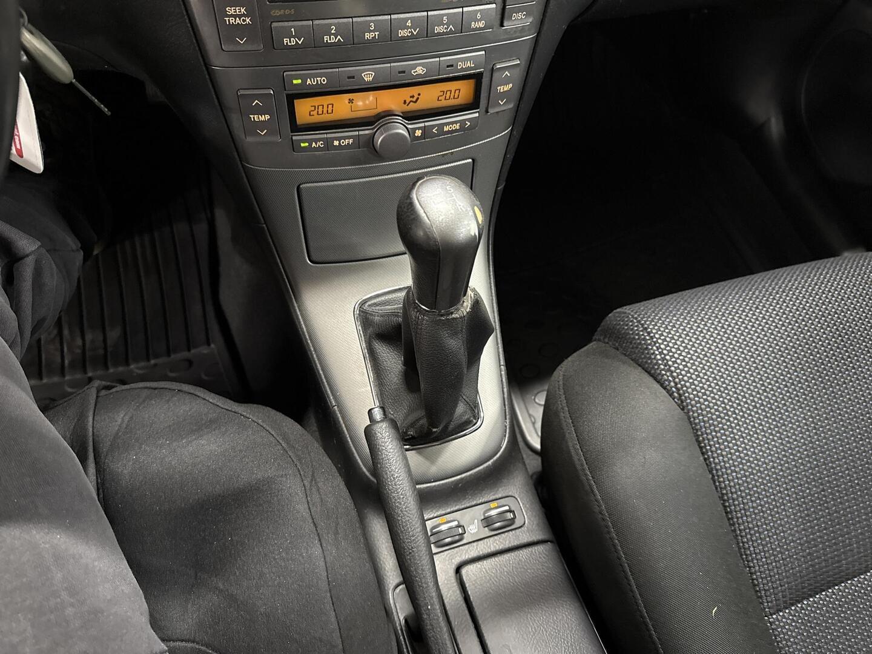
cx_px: 436
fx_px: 605
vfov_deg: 56.8
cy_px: 327
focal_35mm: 24
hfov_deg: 71.6
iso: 1000
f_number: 1.78
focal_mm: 6.76
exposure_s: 1/39
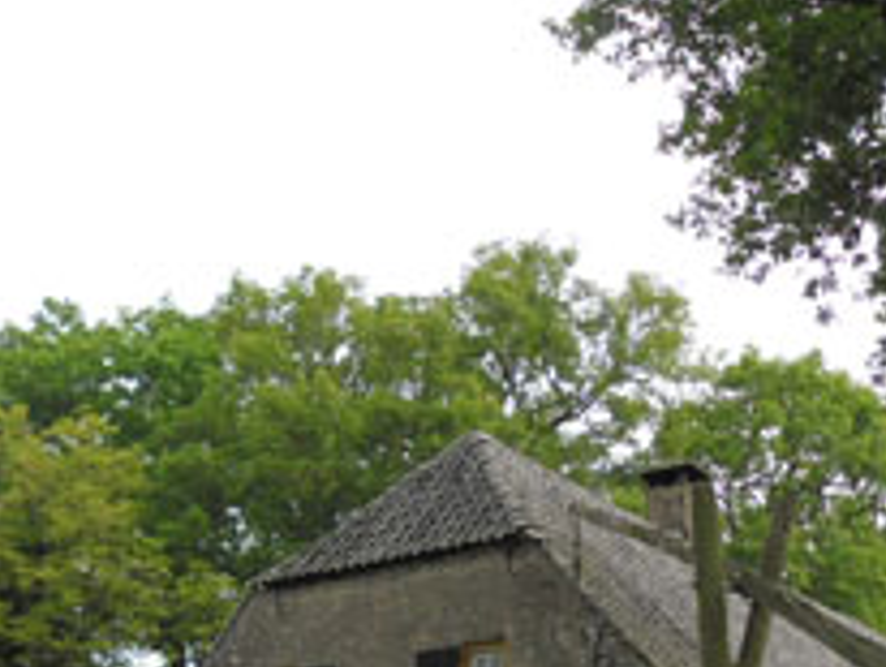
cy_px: 714
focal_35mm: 59
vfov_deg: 23.5
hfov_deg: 32.3
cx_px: 619
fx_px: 1512
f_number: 3.5
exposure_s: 1/125
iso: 80
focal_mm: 4.9
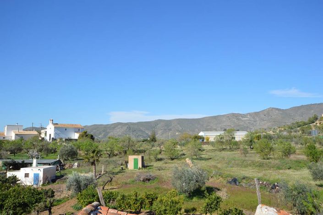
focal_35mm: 30
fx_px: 269
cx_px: 162
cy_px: 108
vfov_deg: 43.5
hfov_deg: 62.0
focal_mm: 20
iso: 100
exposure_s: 1/250
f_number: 8
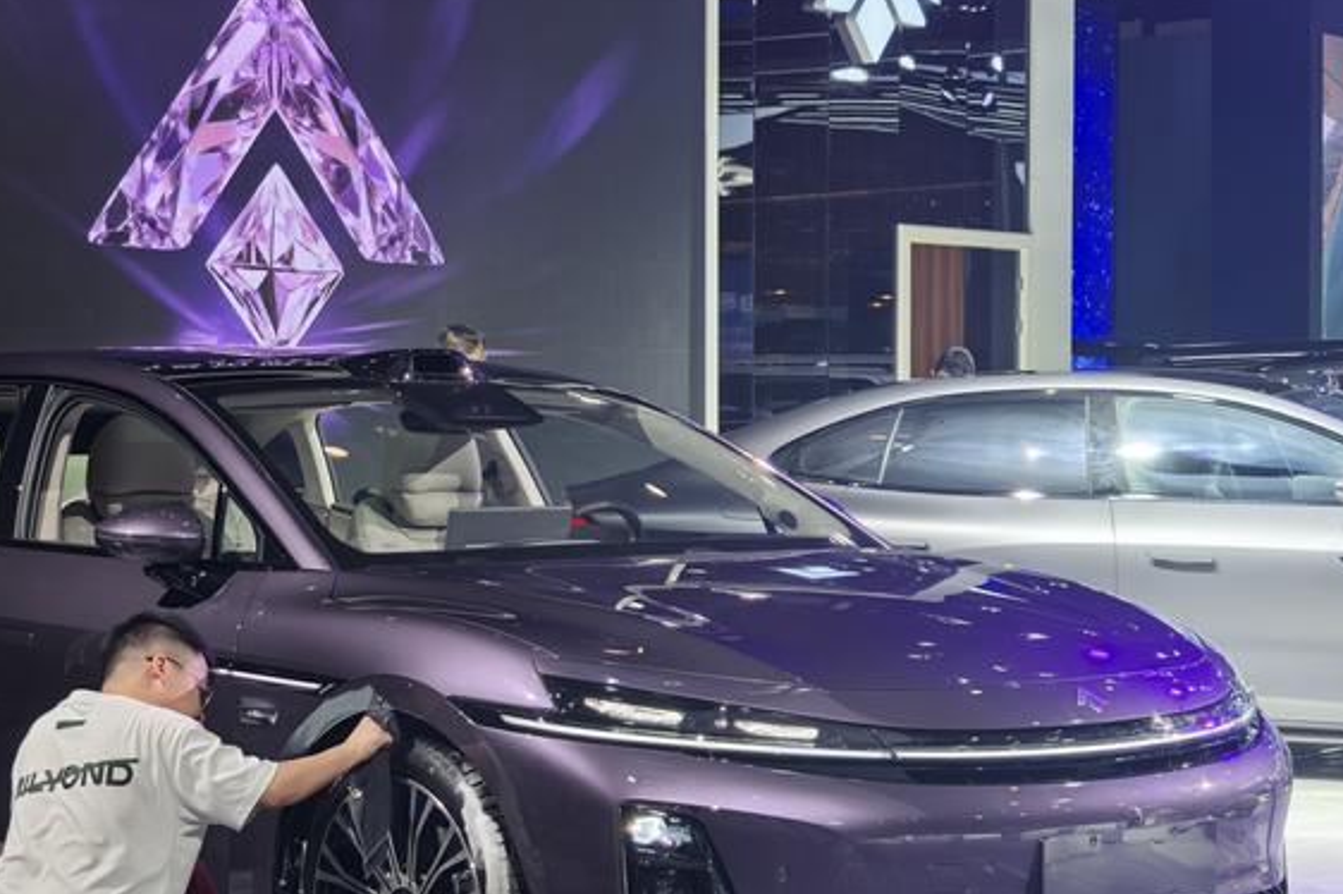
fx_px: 2983
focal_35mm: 80
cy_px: 586
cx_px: 485
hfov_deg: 25.3
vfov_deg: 17.0
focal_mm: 6.98
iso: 50
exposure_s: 1/157
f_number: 1.4
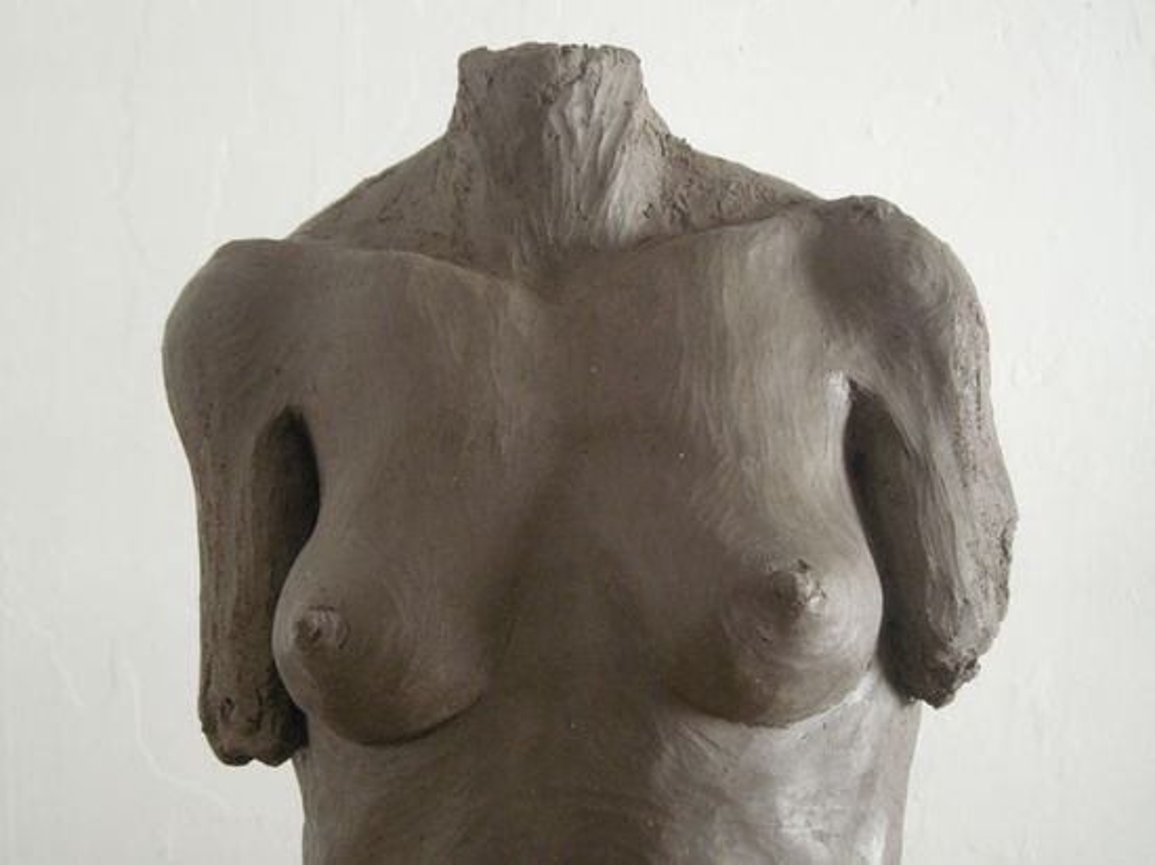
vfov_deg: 30.9
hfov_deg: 40.4
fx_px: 1568
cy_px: 432
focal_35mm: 47
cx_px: 578
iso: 400
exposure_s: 1/32
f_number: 3.1
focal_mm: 10.1
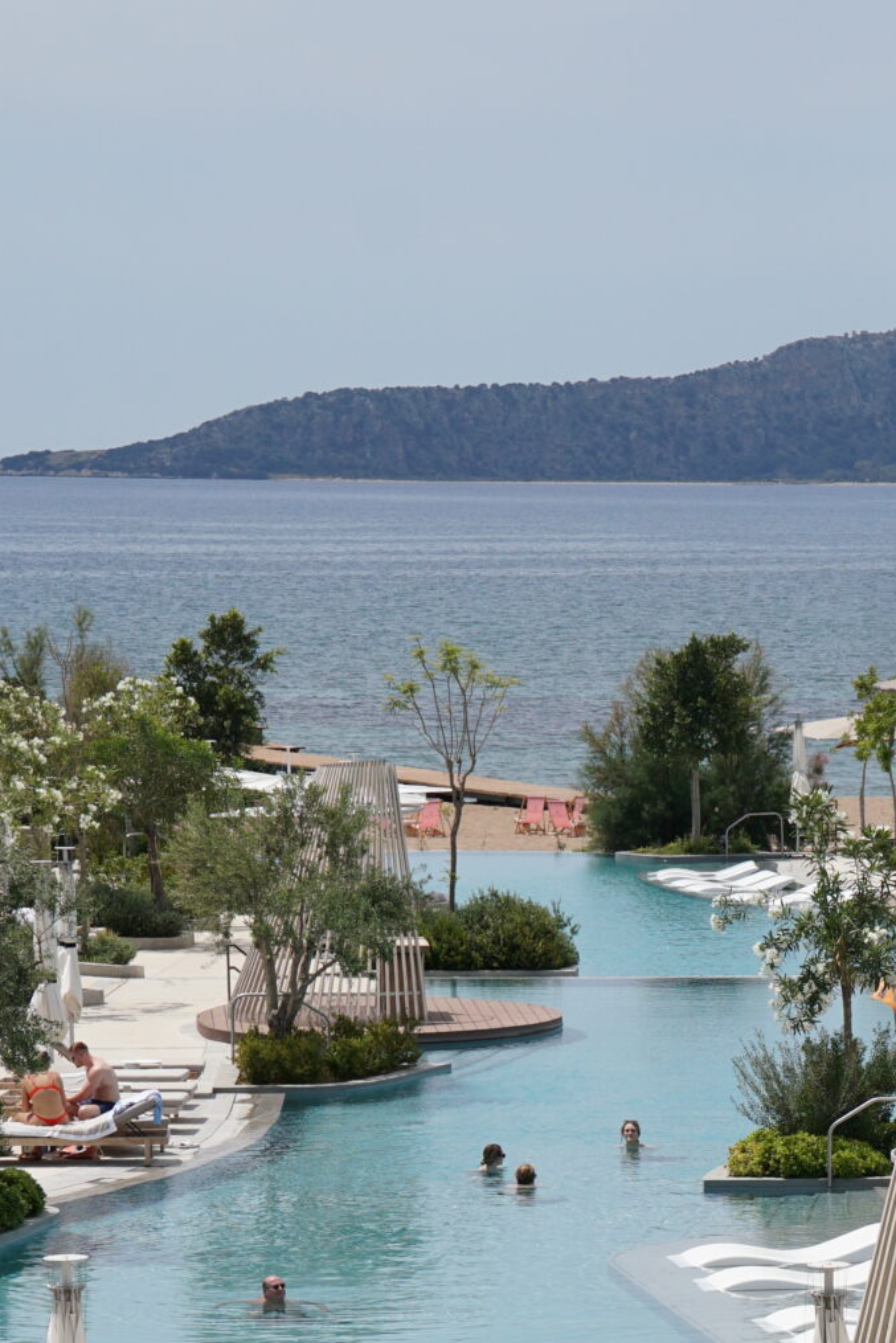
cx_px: 995
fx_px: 6172
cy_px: 1367
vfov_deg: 12.3
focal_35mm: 165
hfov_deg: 8.2
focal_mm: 43.7
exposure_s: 1/640
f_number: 7.1
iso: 125
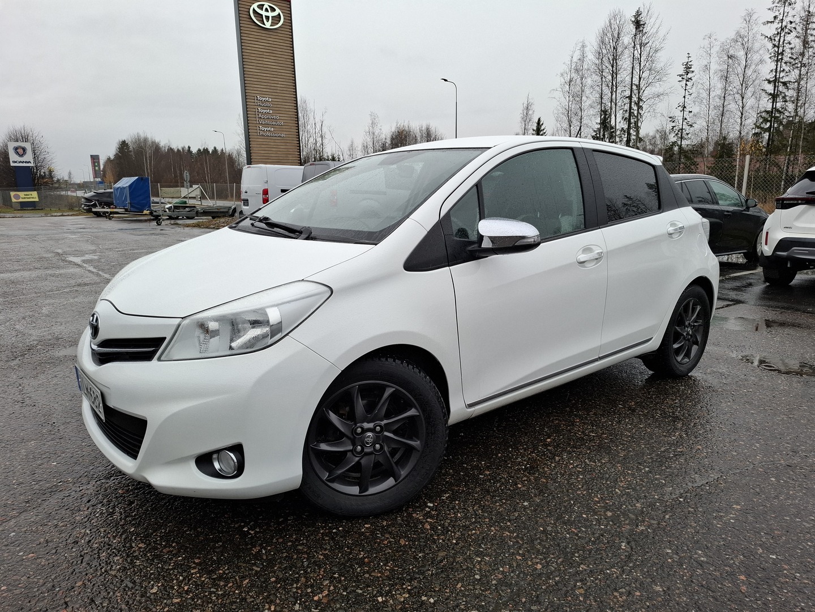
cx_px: 408
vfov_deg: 58.9
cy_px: 306
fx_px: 542
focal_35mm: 23
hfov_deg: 73.9
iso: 50
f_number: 1.8
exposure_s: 1/300
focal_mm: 5.54
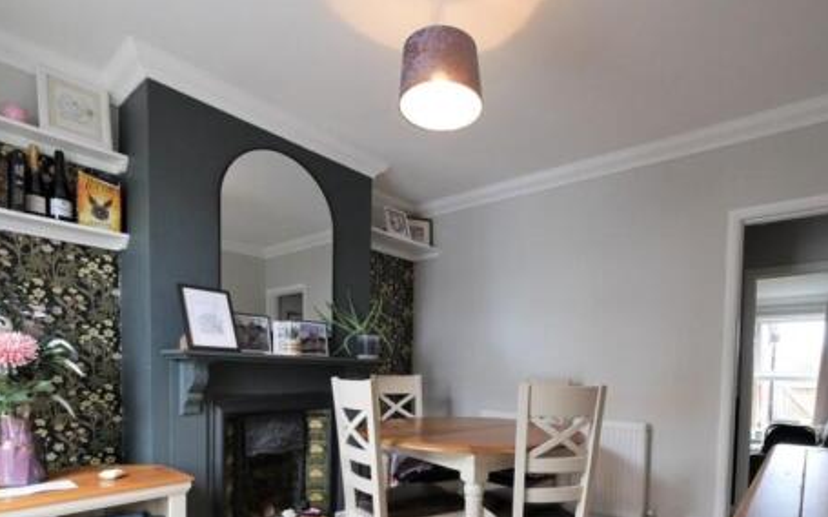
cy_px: 390
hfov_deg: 87.6
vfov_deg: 58.8
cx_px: 462
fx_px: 429
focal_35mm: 19
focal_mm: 7
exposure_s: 1/60
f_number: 4
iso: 500
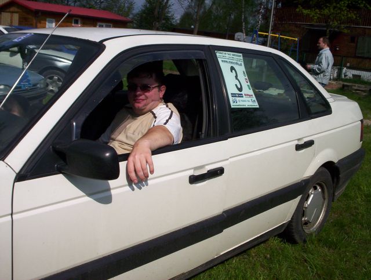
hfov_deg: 48.9
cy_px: 140
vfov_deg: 37.9
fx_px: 408
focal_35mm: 38
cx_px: 186
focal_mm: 4.99
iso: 100
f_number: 4.5
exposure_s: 1/2000
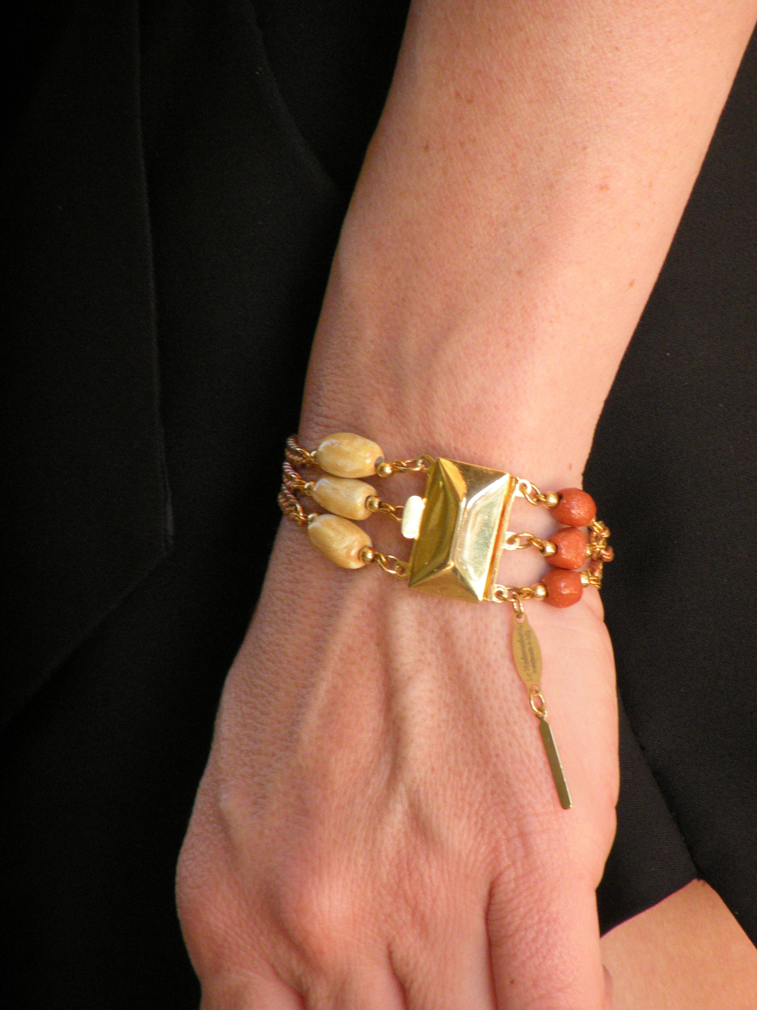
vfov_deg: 5.9
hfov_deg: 4.4
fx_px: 9826
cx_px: 378
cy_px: 505
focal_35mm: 337
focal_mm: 59.6
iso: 280
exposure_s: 1/135
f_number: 4.5
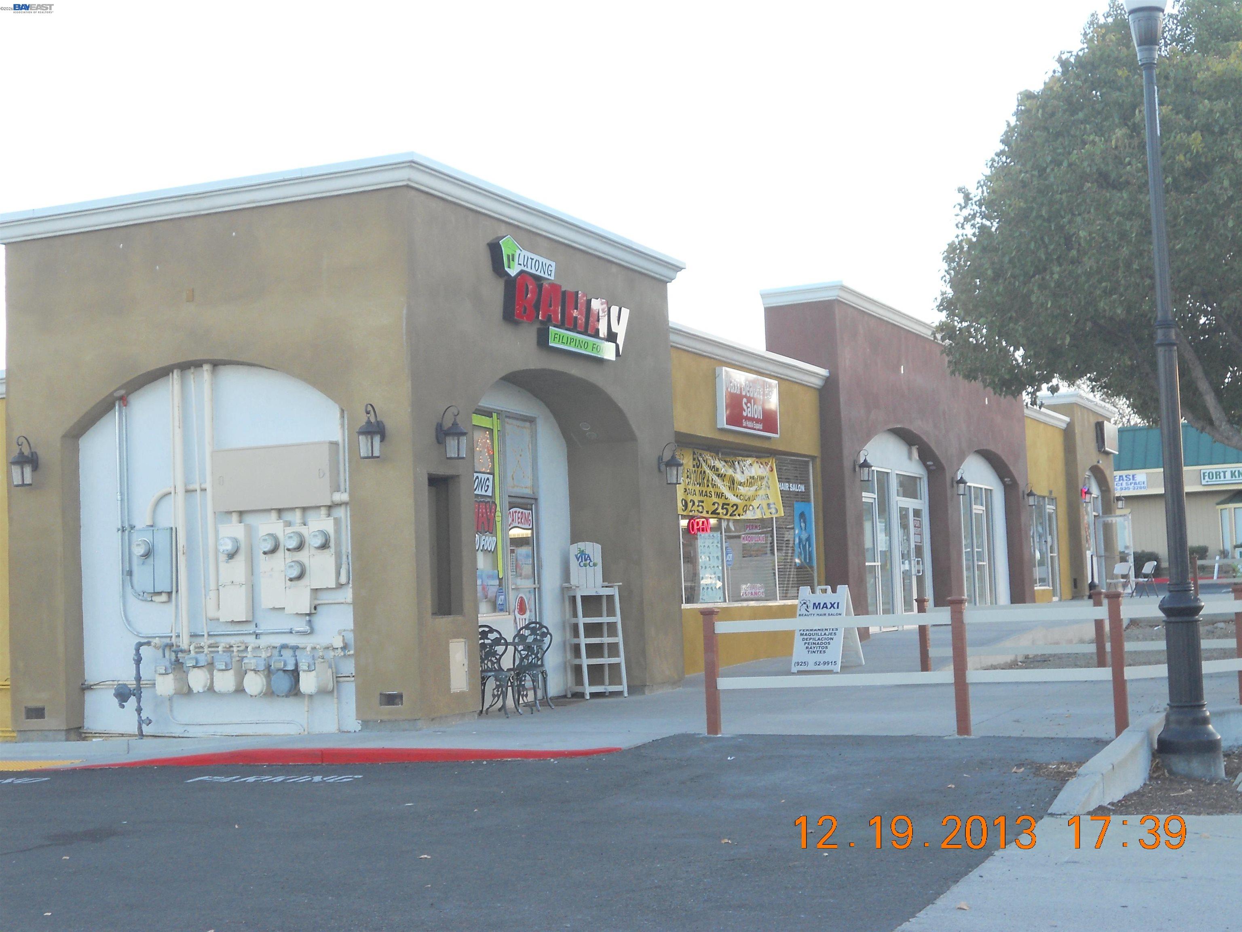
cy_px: 466
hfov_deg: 35.5
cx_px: 621
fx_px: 1937
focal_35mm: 54
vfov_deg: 27.0
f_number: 4.8
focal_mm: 9.8
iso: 80
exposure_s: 1/30
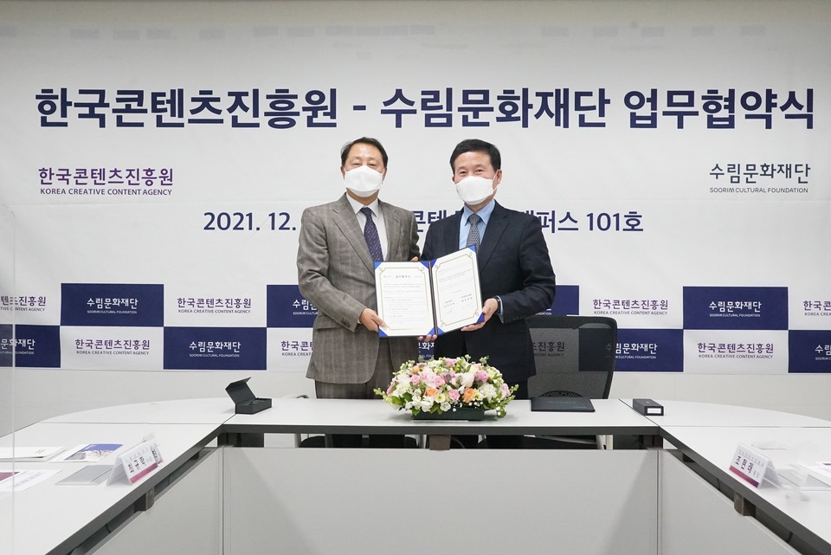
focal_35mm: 35
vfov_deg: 37.9
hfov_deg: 54.4
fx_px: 808
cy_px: 278
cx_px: 416
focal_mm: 35
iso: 12800
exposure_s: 1/320
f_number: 8
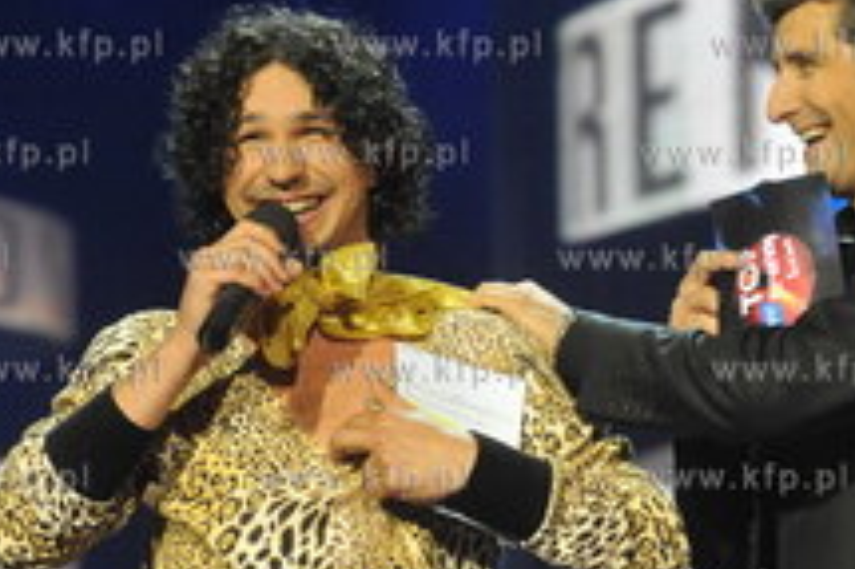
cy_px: 422
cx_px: 577
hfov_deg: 7.2
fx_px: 6835
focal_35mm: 288
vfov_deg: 4.8
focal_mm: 155
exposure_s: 1/160
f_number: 5.6
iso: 3200
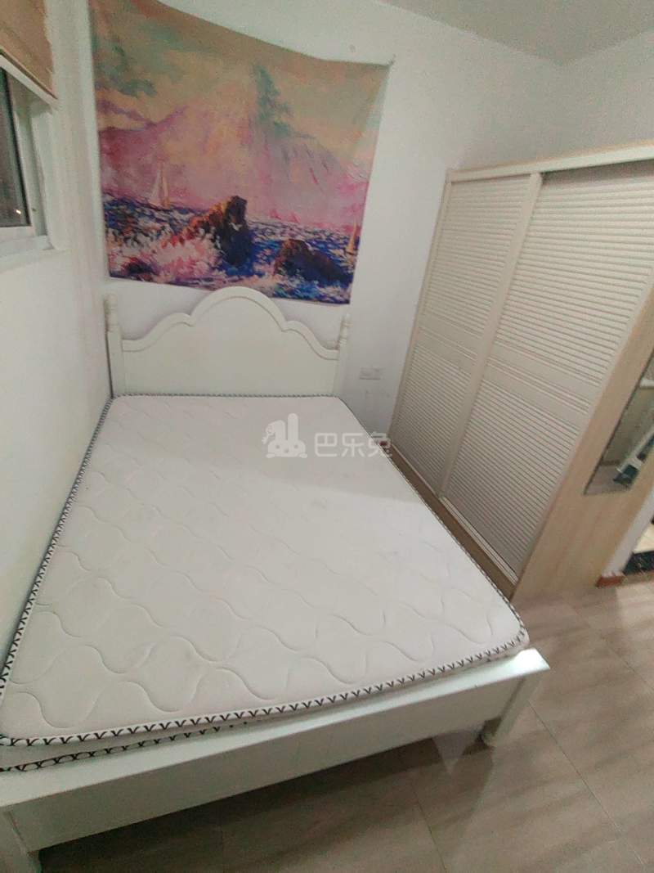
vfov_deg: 94.5
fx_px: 403
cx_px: 327
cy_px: 436
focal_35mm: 16
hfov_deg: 78.1
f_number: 2.2
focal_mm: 1.68
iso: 320
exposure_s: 1/25
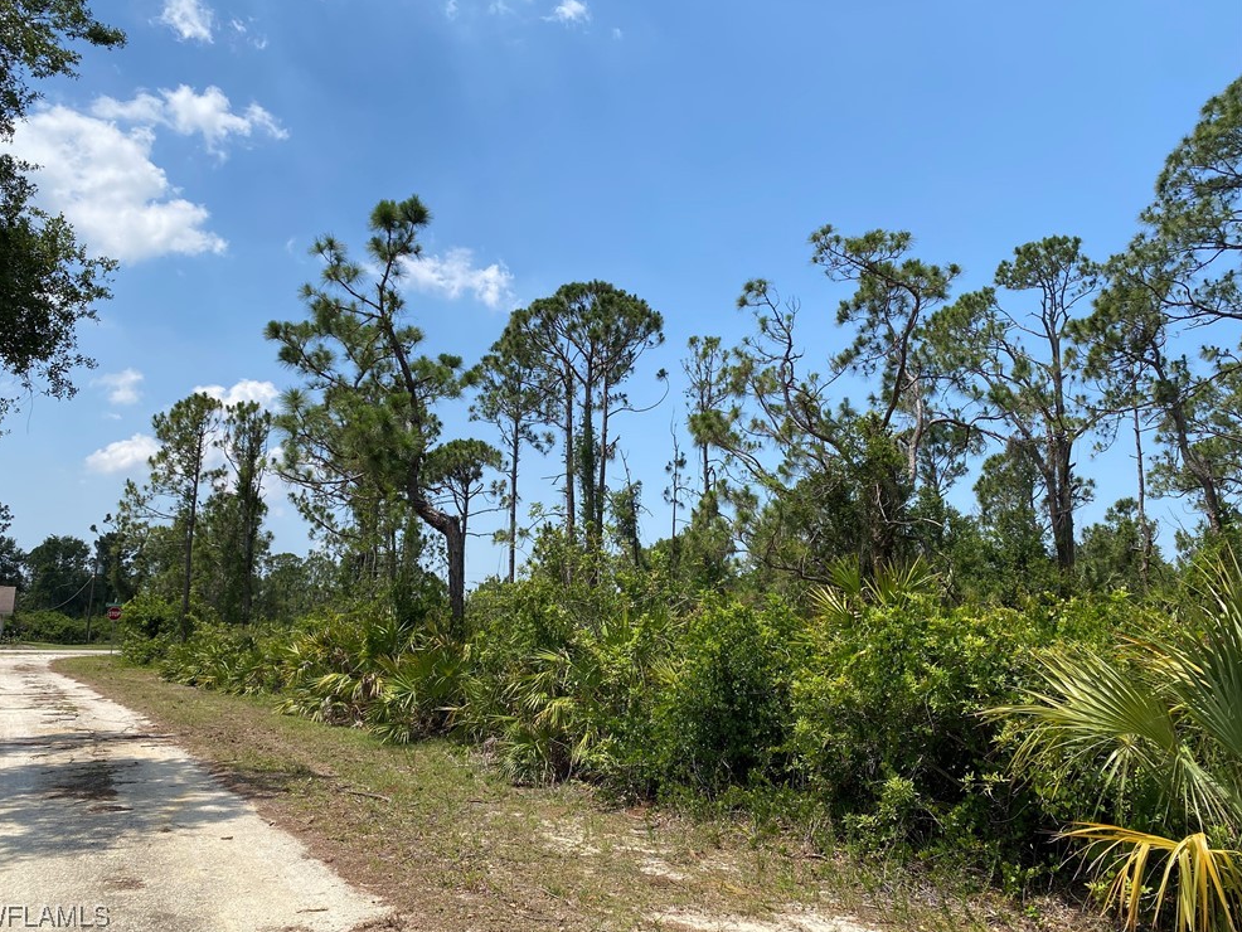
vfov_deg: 51.4
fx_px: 969
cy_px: 460
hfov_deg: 65.3
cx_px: 600
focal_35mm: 27
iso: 32
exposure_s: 1/3300
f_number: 1.8
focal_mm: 4.25
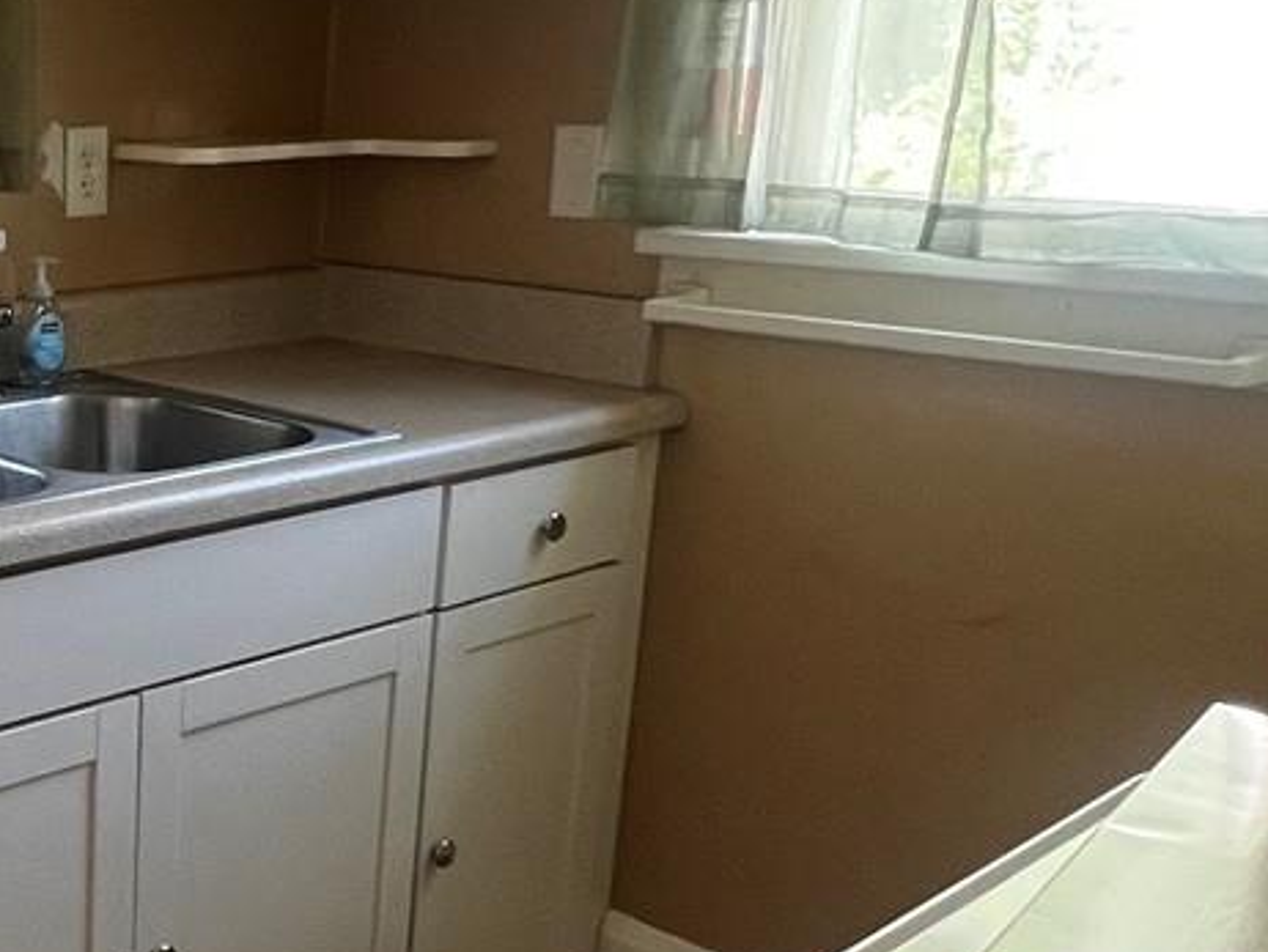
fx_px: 1649
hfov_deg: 36.6
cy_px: 573
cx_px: -69
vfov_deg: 32.1
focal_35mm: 45
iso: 250
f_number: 1.8
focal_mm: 1.57
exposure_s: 1/82
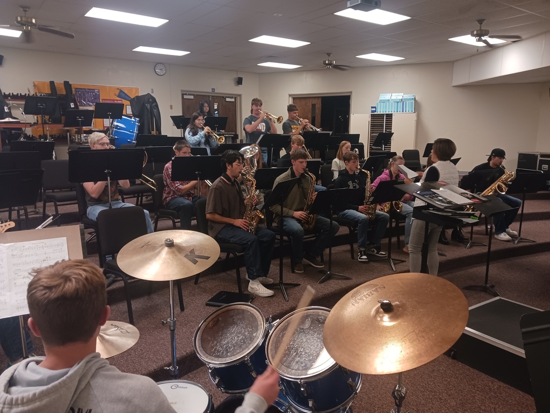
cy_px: 206
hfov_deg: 65.3
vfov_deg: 51.4
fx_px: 429
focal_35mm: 27
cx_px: 275
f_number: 1.8
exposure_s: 1/30
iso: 200
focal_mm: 4
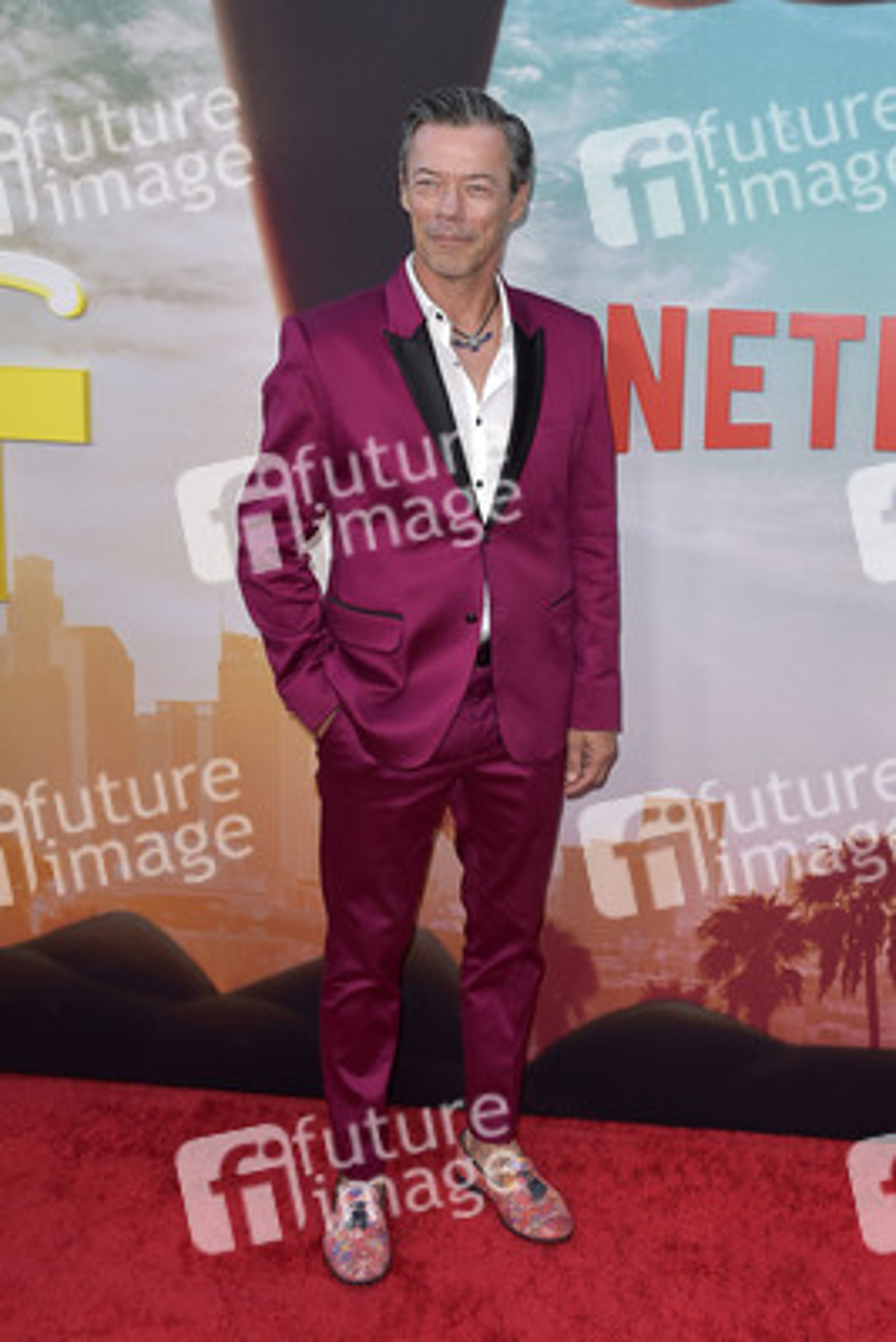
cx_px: 448
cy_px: 671
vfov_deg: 58.7
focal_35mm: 32
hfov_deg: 41.1
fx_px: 1194
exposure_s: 1/250
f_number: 5.6
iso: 500
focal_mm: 32
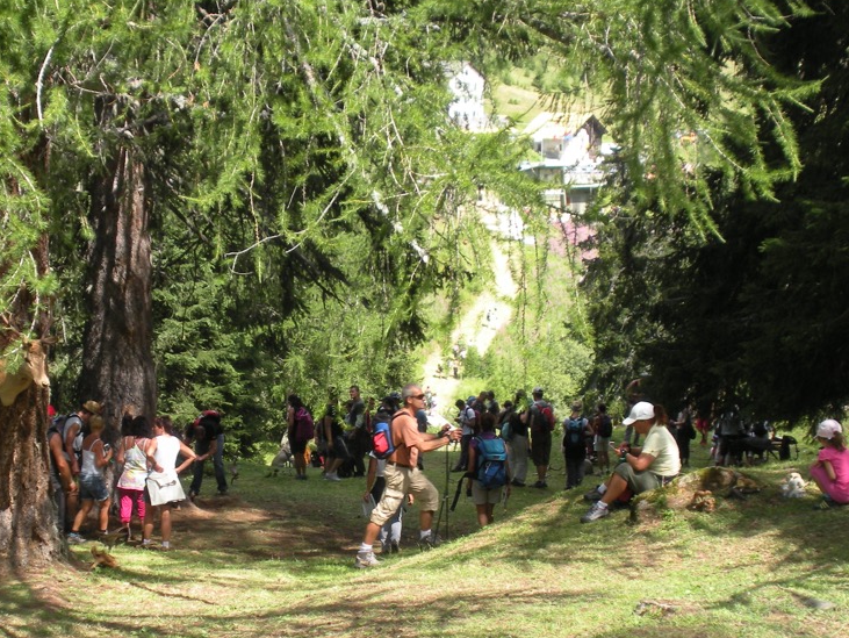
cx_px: 329
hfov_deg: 27.7
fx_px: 1718
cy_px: 415
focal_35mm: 70
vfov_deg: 21.0
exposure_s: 1/125
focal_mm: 9.1
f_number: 4.4
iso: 64
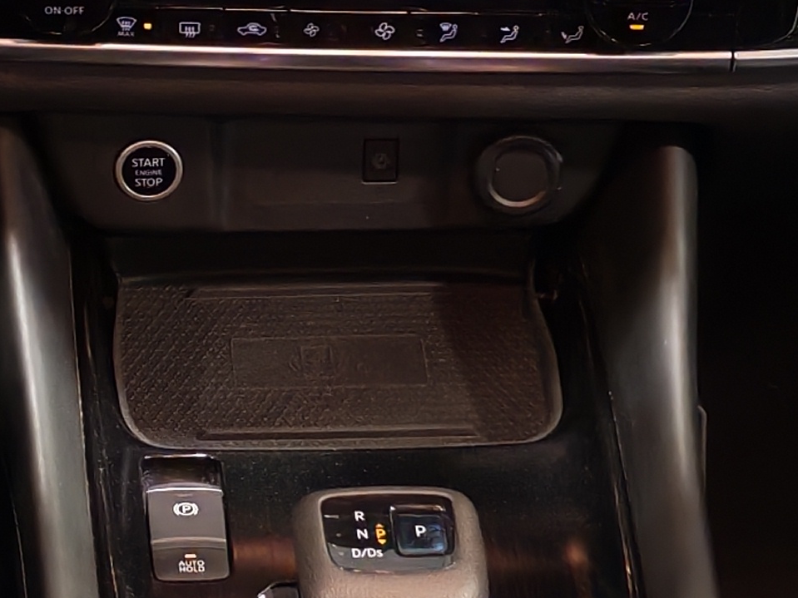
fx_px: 3250
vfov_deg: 10.5
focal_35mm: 141
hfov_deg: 14.0
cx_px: 248
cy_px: 221
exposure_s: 1/50
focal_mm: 6.12
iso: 1103
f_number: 1.9
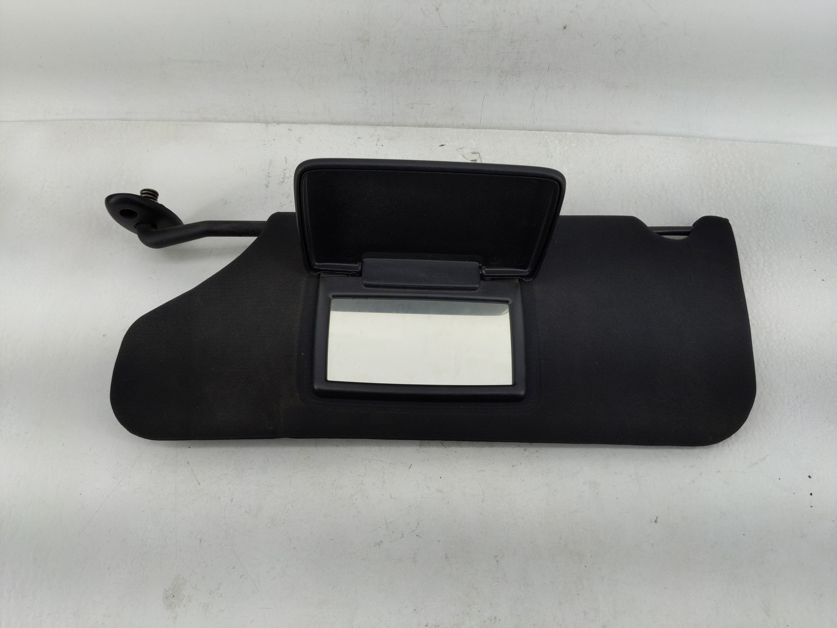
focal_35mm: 25
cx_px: 418
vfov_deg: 54.9
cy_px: 314
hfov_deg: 69.4
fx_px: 604
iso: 55
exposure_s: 1/168
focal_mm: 4.38
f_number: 1.73
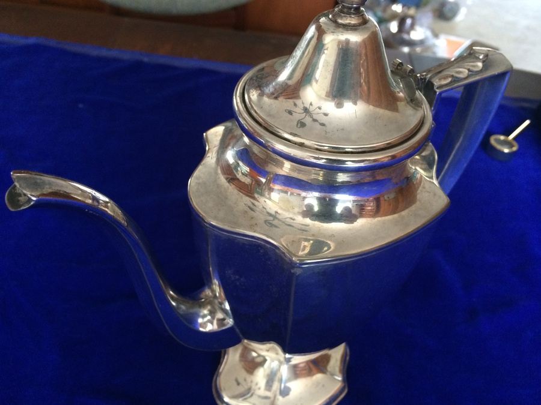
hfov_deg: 60.0
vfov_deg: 46.8
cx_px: 270
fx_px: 469
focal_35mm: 30
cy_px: 202
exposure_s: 1/30
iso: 250
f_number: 2.2
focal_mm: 4.12
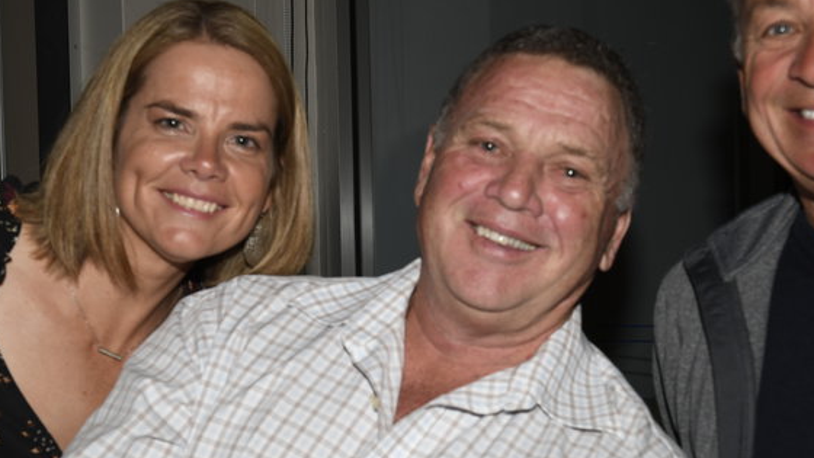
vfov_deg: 16.9
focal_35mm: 71
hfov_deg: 29.7
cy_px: 317
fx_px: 1532
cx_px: 440
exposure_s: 1/100
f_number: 8
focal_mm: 38
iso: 320
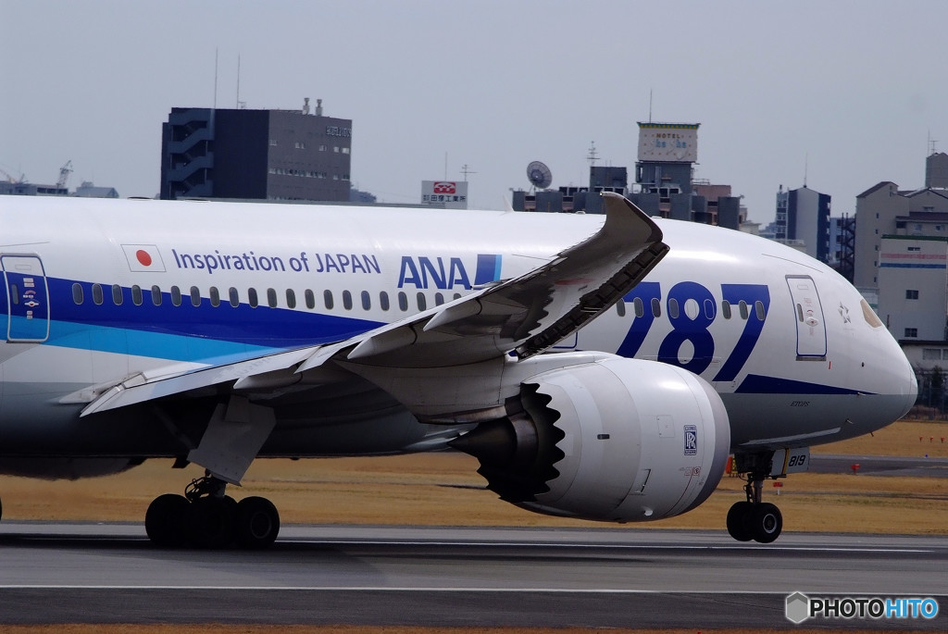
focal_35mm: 390
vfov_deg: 3.5
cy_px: 317
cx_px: 474
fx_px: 10280
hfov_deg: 5.3
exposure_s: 1/4500
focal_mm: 260
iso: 500
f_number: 5.6
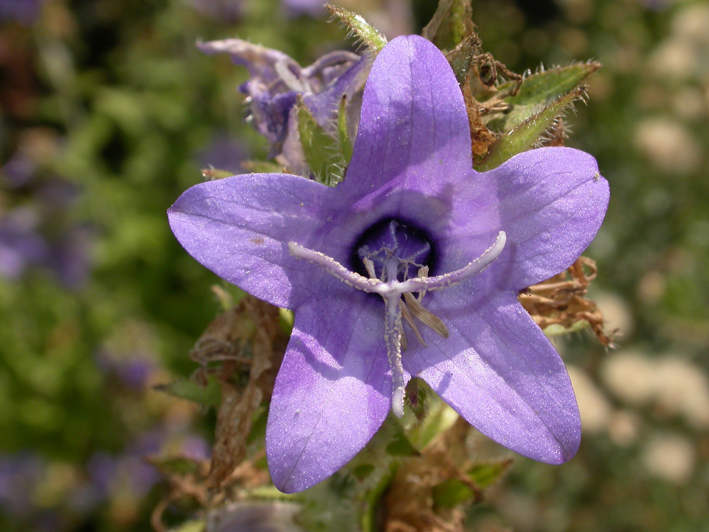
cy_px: 266
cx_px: 354
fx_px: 1680
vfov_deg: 18.0
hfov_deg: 23.8
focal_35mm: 82
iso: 100
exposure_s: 1/275
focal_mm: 17.1
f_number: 7.2
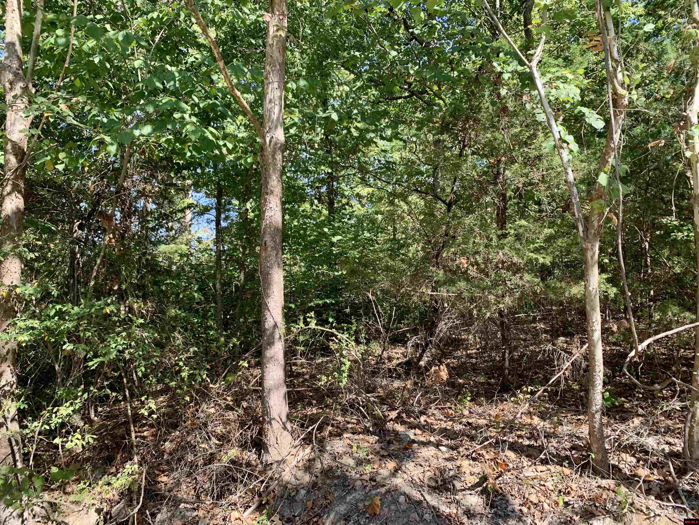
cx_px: 350
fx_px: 525
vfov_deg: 53.1
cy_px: 262
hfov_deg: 67.3
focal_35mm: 26
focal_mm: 4.25
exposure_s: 1/236
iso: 25
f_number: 1.8
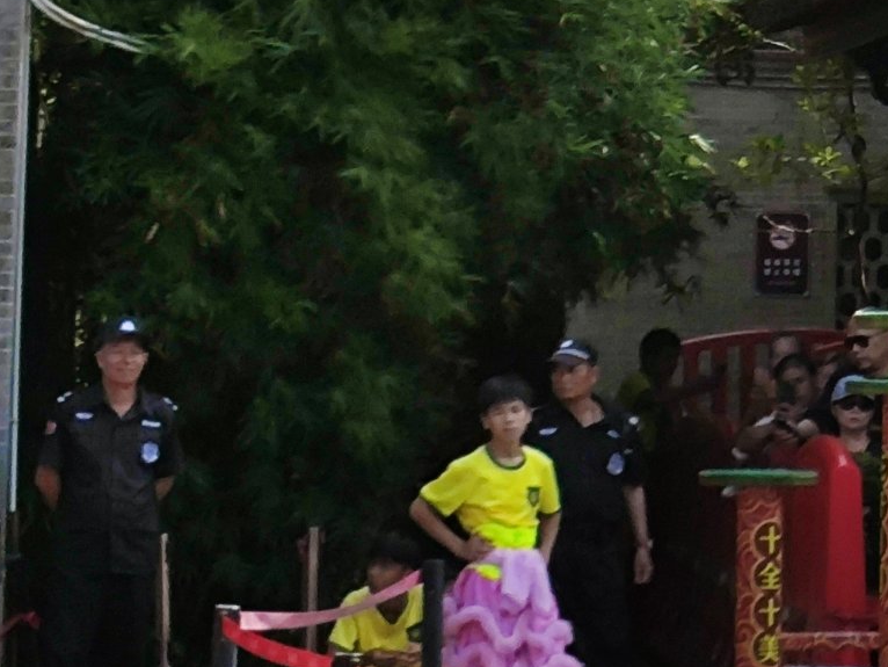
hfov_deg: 18.1
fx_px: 2284
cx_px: 1536
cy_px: -284
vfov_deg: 15.5
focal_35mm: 89
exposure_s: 1/1667
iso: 50
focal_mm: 4.71
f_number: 1.79
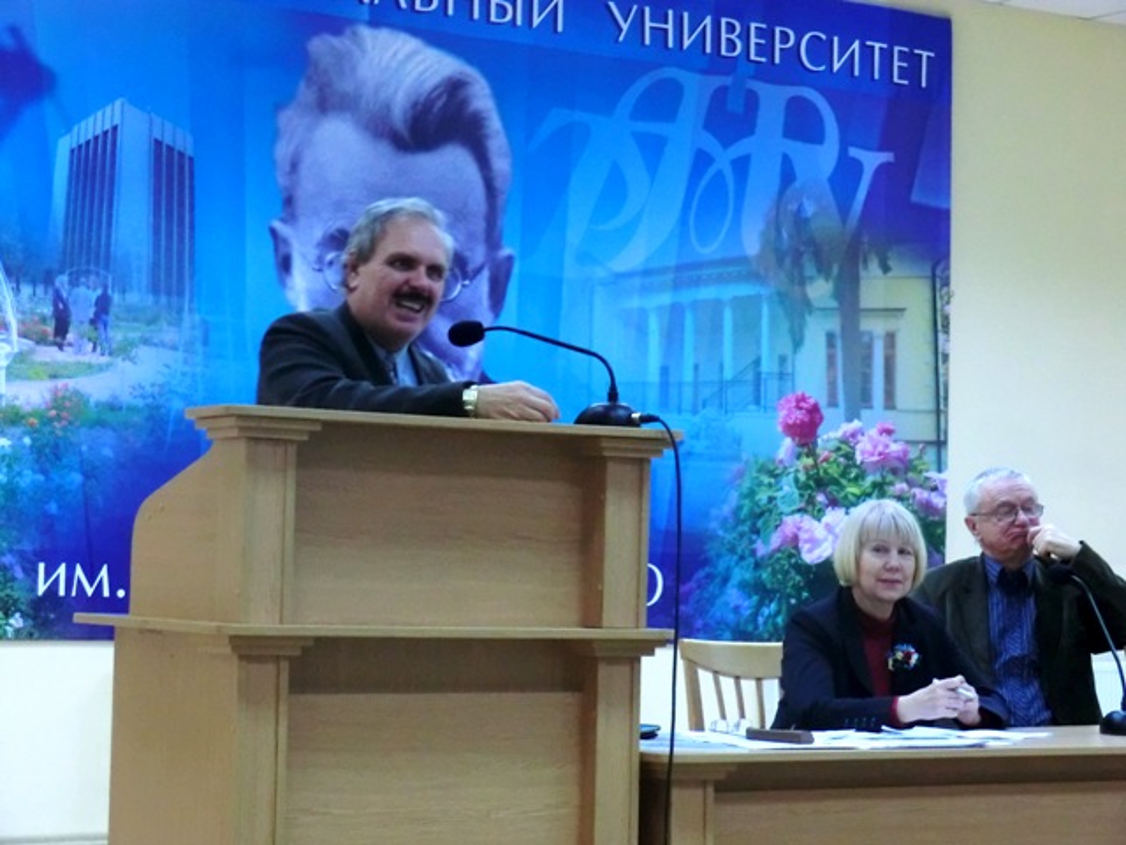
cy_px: 422
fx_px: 2472
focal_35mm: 76
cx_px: 563
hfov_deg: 25.7
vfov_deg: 19.4
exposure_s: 1/30
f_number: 4.6
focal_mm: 13.6
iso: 800
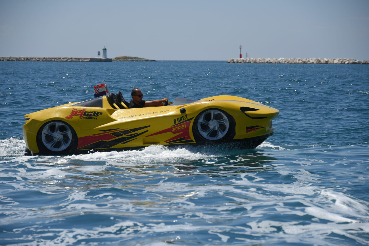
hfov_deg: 15.2
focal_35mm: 135
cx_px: 184
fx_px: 1384
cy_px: 123
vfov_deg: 10.2
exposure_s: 1/2500
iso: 250
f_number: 5.6
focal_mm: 135
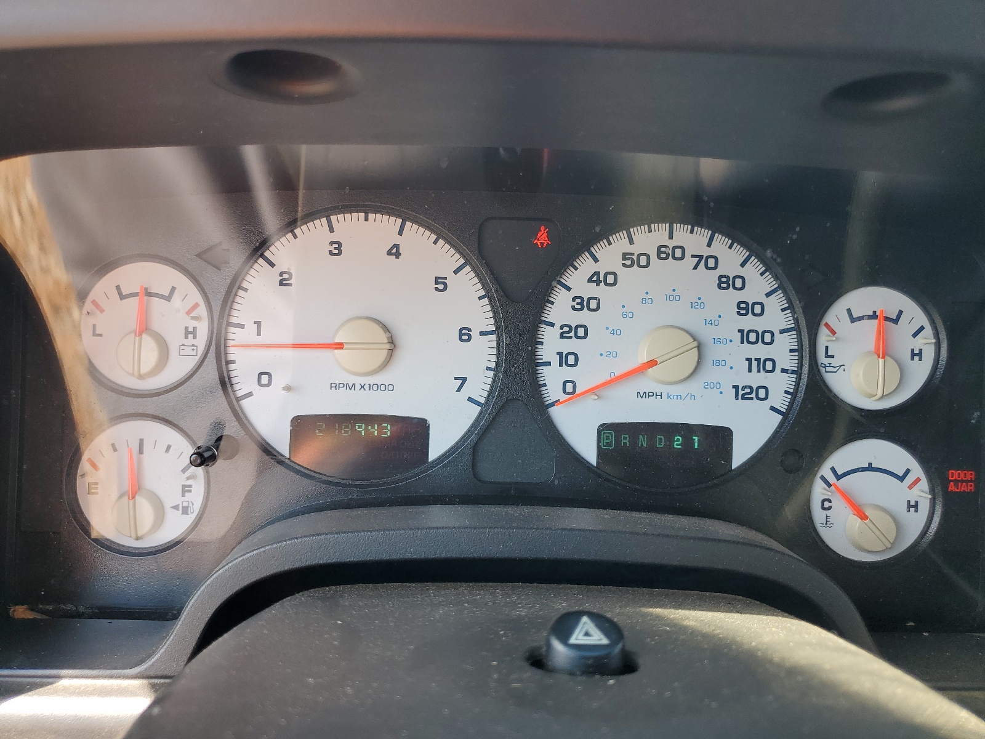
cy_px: 370
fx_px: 740
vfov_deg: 53.1
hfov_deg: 67.3
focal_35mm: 26
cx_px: 492
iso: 50
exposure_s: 1/256
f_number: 1.5
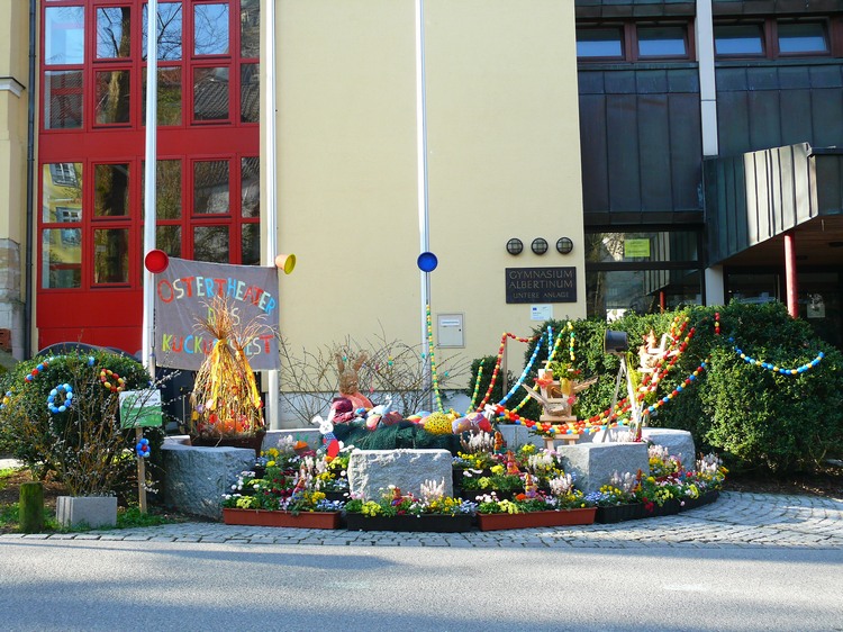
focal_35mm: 43
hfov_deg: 43.9
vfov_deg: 33.6
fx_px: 1047
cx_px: 422
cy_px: 316
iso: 100
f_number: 2.8
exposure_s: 1/50
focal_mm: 9.1
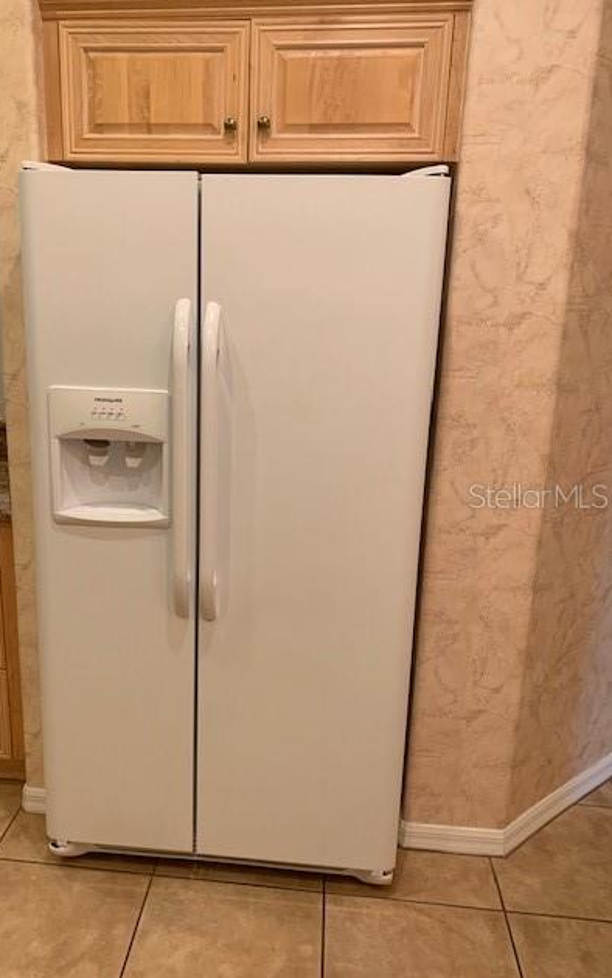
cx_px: 242
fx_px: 747
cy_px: 495
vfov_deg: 66.5
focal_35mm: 28
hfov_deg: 44.3
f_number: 1.8
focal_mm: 4.25
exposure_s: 1/60
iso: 125
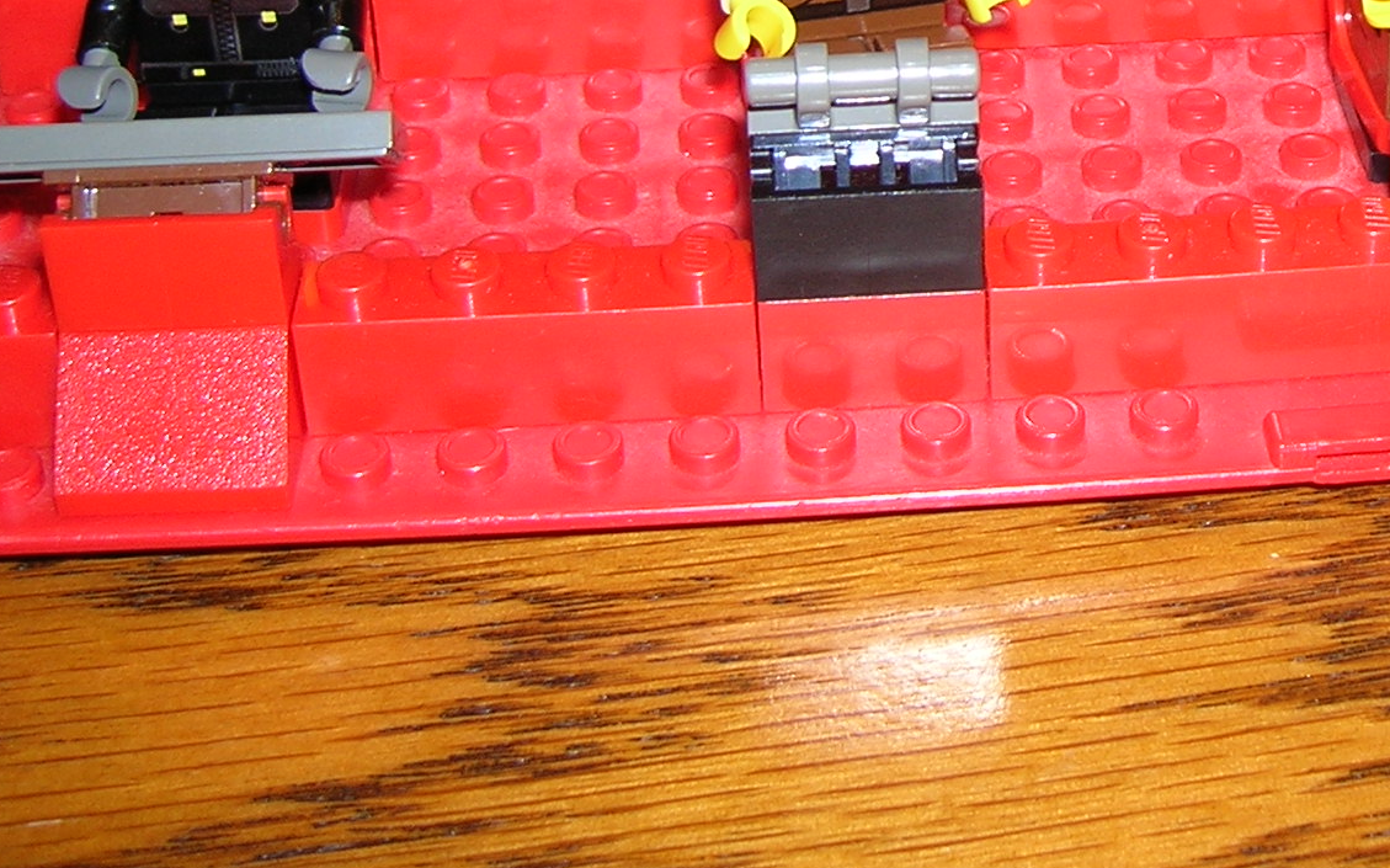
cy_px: -177
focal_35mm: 73
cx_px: 1213
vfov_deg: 17.0
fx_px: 2765
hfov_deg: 27.4
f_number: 2.9
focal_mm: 5.7
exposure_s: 1/60.1
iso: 50
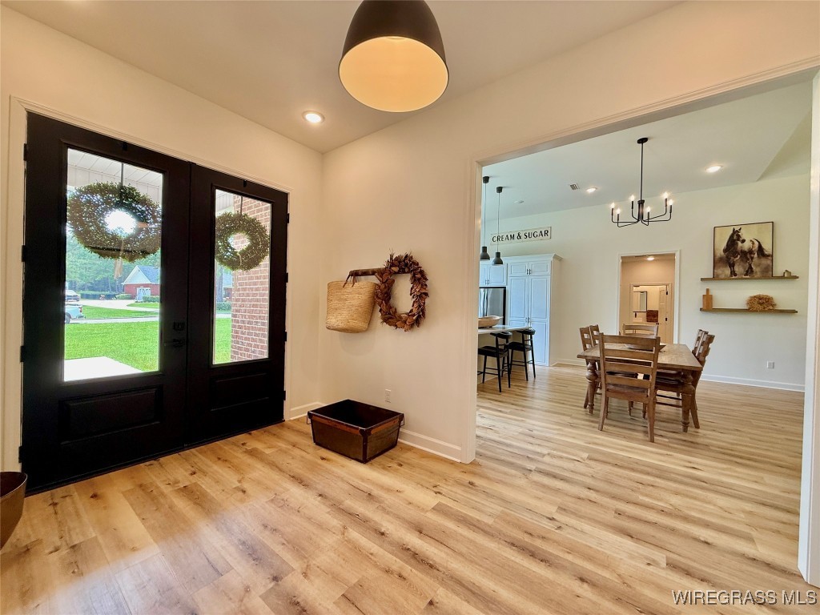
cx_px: 410
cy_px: 308
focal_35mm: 14
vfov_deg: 85.7
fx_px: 332
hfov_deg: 102.1
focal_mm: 2.22
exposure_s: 1/120
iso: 125
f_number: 2.2
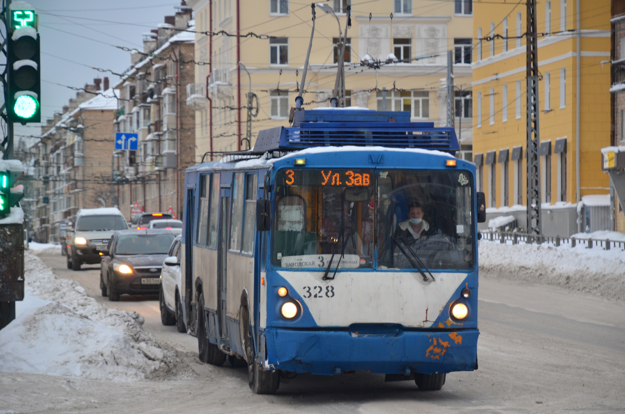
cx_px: 312
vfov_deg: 6.8
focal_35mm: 202
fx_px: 3508
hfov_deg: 10.2
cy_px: 207
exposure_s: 1/60
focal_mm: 135
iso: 320
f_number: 5.6
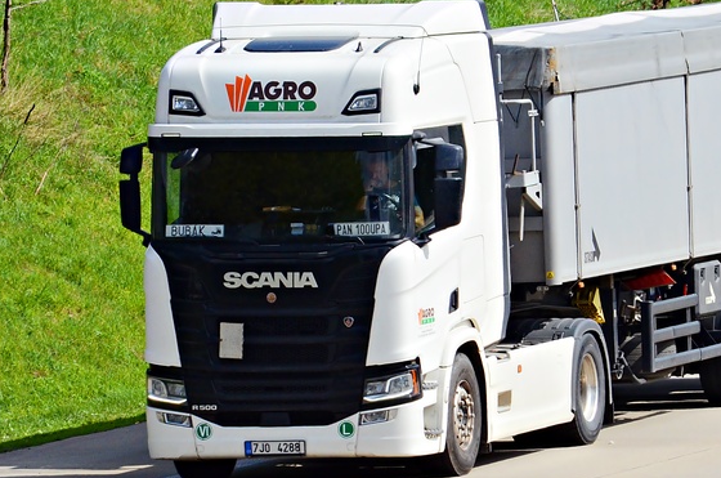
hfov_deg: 4.0
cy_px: 258
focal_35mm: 514
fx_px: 10274
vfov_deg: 2.7
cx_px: 514
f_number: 10
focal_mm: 240
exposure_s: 1/2000
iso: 800
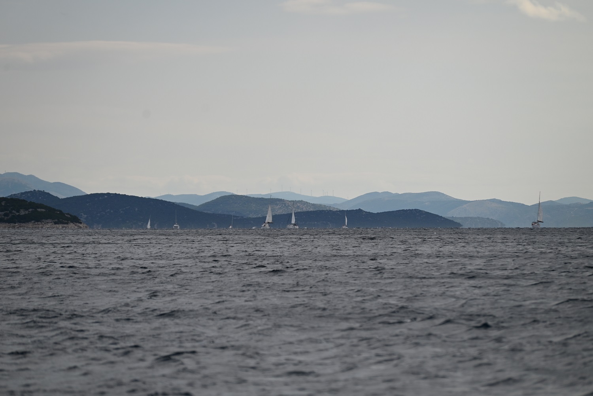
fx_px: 3625
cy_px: 198
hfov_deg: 9.4
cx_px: 296
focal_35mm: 220
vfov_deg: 6.2
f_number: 6.3
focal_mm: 220
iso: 100
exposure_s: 1/1000
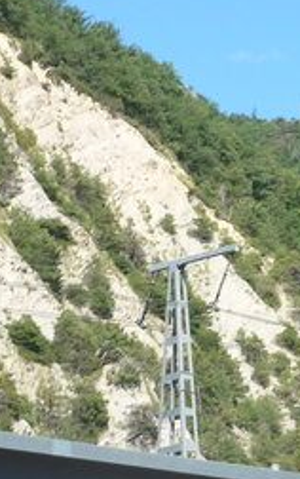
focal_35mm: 232
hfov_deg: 5.6
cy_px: 675
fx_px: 3028
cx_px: 403
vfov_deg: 8.9
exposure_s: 1/800
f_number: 3
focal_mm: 9.5
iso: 80
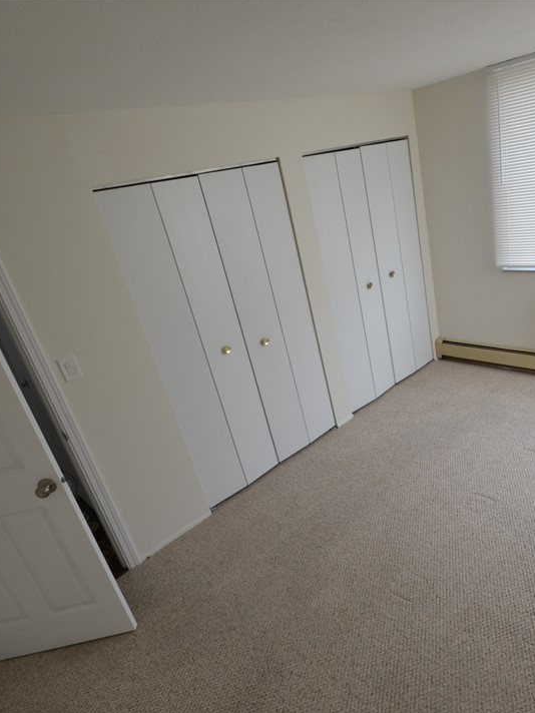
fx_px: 453
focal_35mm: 22
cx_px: 385
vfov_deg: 76.4
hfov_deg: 58.7
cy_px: 359
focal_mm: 10
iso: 400
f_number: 5
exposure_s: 1/100
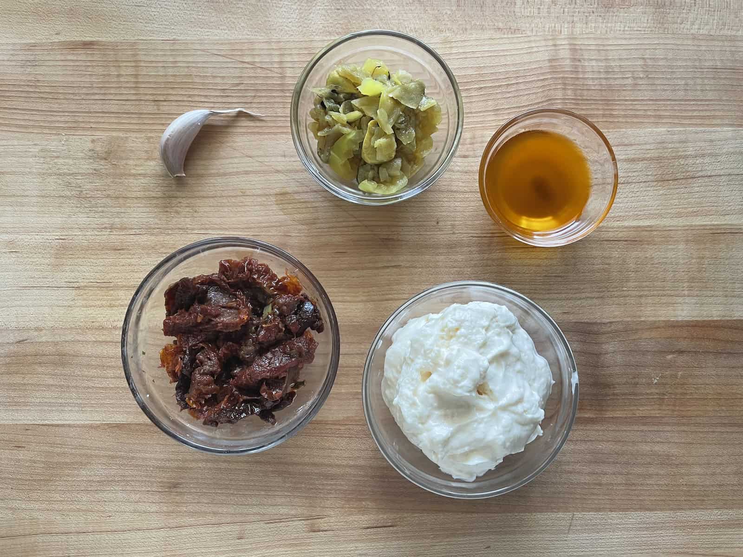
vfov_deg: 53.1
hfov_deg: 67.3
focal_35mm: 26
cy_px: 278
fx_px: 558
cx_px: 372
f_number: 1.6
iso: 100
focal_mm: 4.2
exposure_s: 1/60
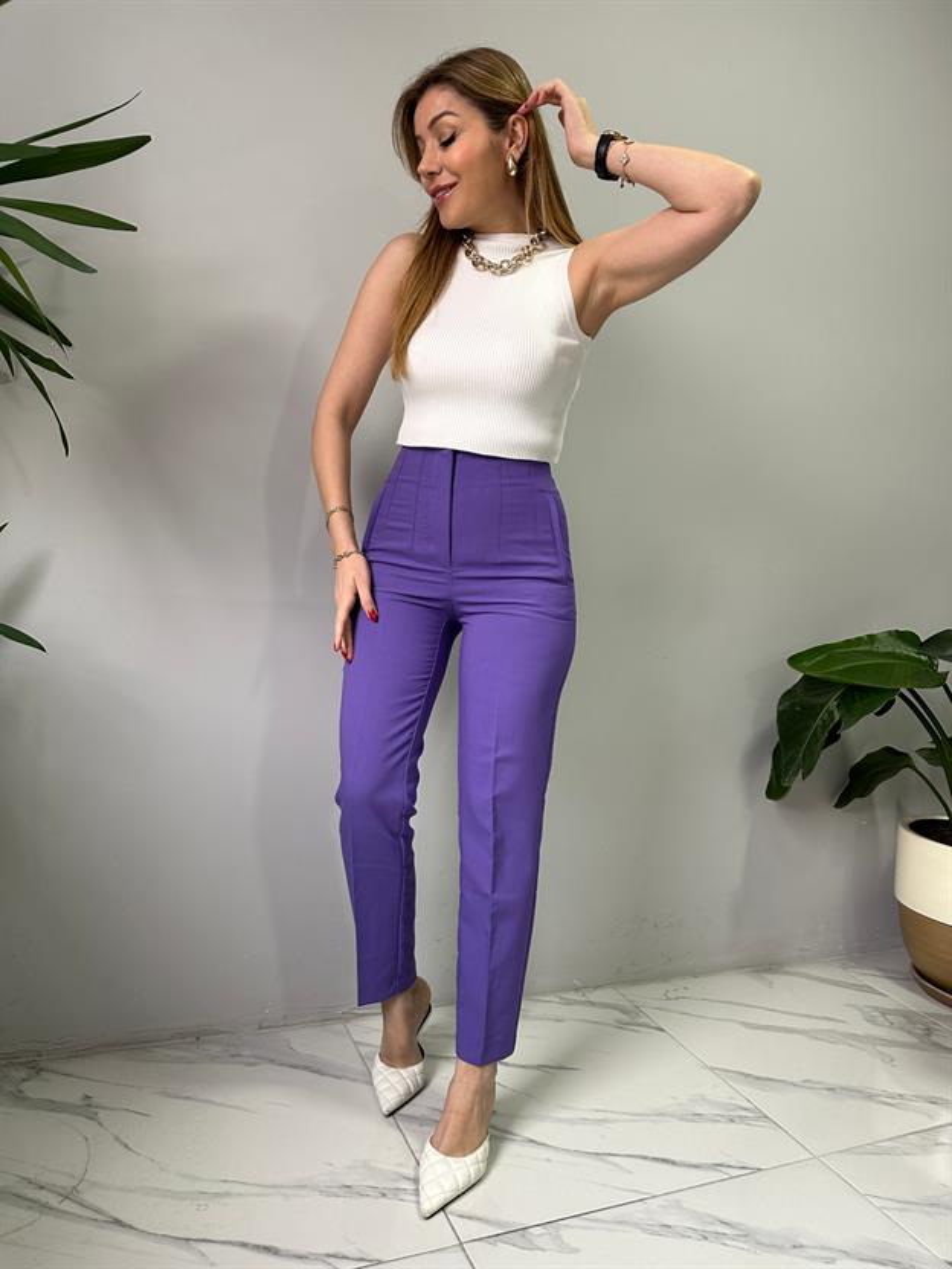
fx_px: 880
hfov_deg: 56.8
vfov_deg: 71.6
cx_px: 476
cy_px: 634
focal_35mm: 24
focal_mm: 6.86
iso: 160
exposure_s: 1/100
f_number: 1.78
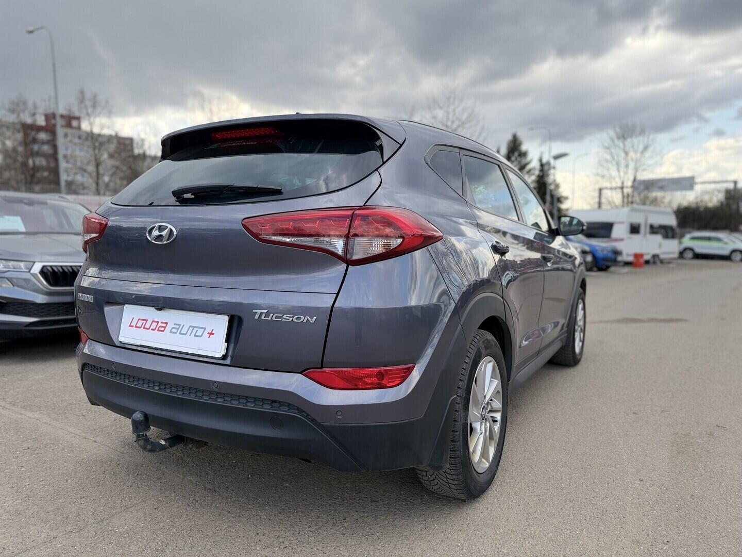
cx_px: 371
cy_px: 278
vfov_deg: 56.8
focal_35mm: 24
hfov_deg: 71.6
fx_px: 514
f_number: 1.78
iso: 100
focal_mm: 6.76
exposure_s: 1/1156
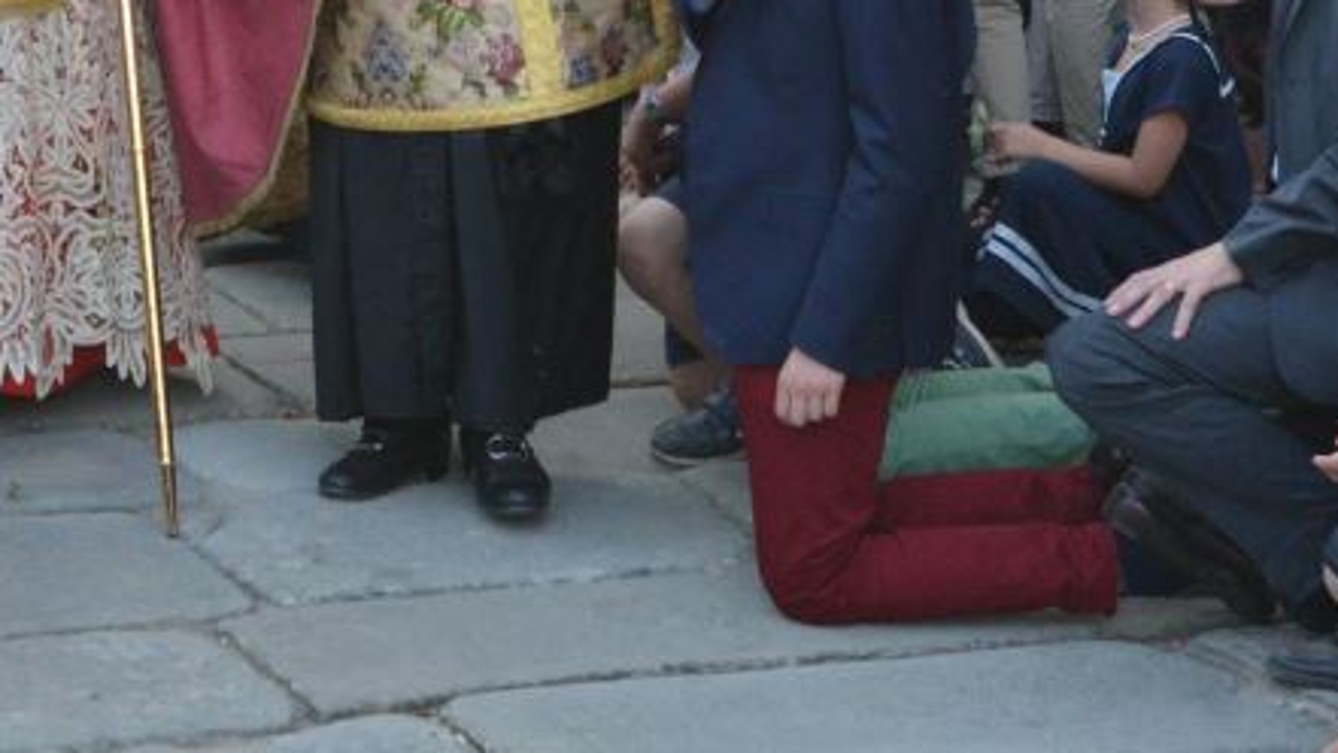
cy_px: -492
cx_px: -170
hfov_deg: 16.6
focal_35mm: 125
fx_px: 4435
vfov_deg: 9.3
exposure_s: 1/320
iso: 2000
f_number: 9
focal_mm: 35
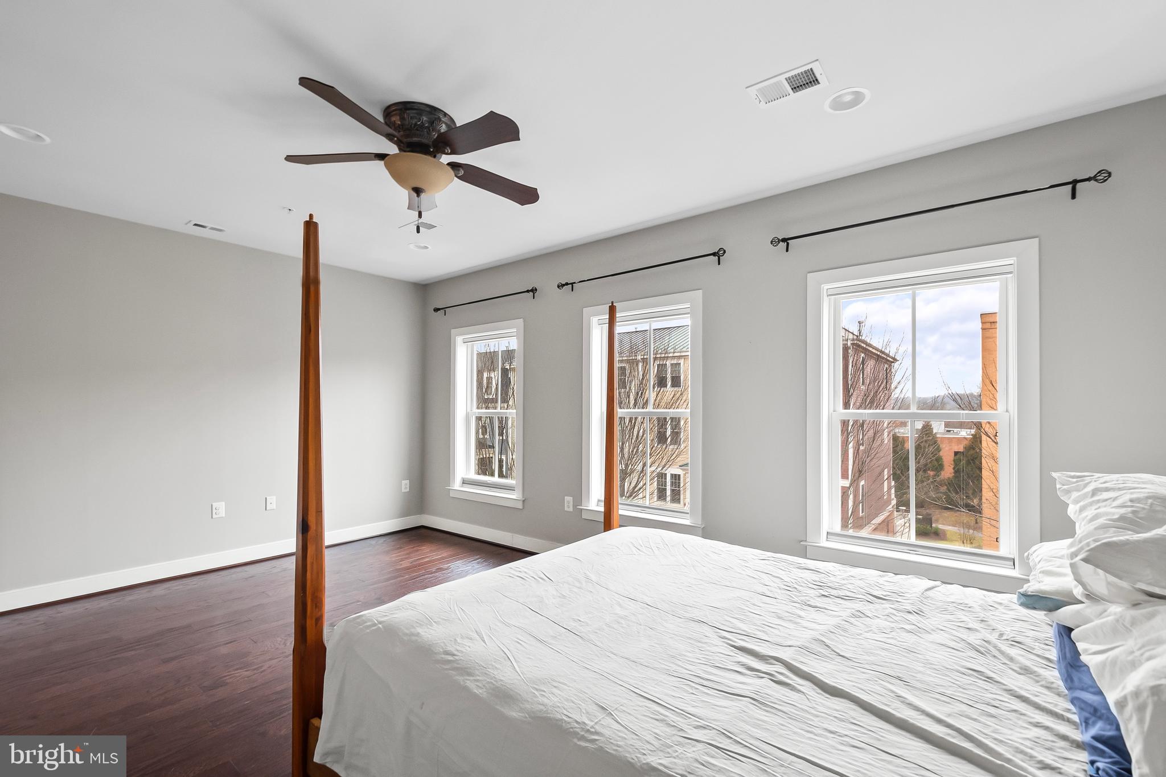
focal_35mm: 15
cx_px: 583
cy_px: 388
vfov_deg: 77.3
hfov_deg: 100.4
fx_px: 486
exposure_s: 1/6
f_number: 7.1
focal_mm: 10
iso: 640
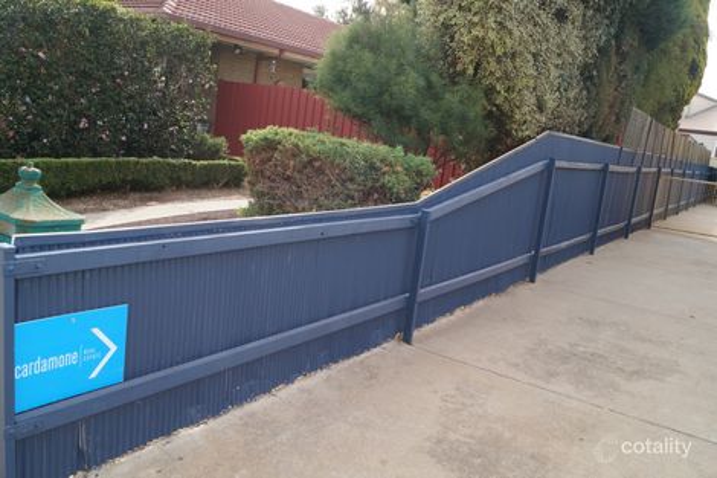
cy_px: 239
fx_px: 657
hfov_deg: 57.2
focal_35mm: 33
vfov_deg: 39.9
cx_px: 358
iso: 100
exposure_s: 1/100
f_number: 7.1
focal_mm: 22
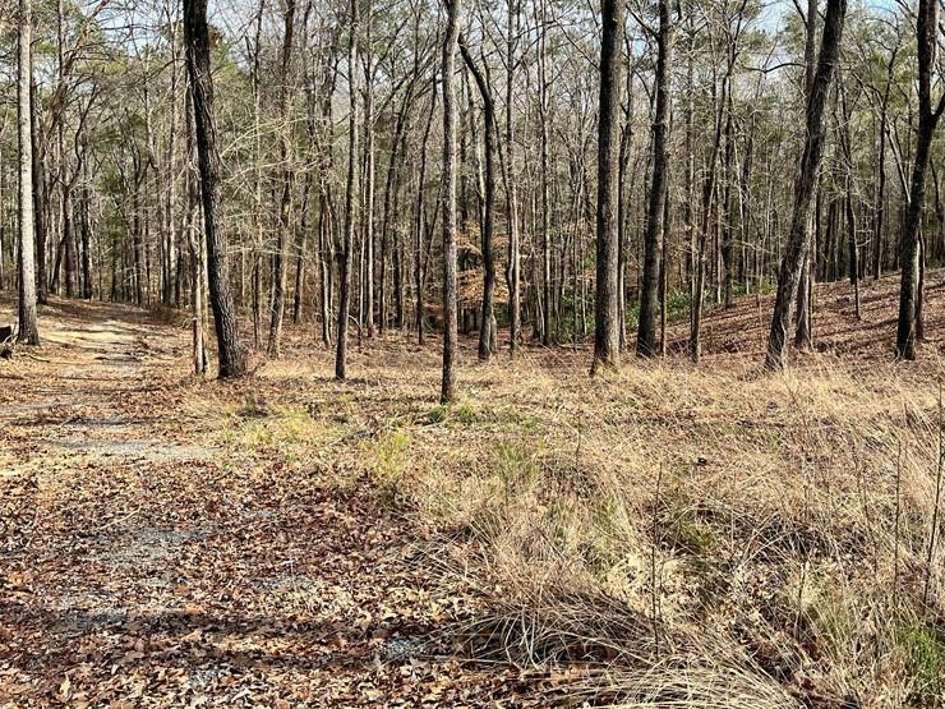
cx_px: 623
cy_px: 282
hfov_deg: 50.5
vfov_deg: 39.5
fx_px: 983
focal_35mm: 36
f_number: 1.6
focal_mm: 5.1
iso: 50
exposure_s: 1/1672
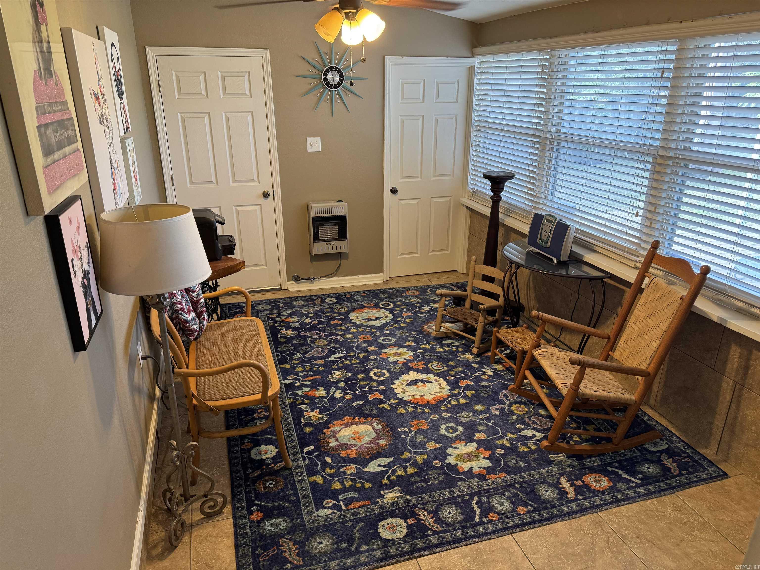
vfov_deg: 56.8
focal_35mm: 24
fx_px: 527
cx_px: 380
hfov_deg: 71.6
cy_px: 285
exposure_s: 1/60
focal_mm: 6.76
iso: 250
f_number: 1.78
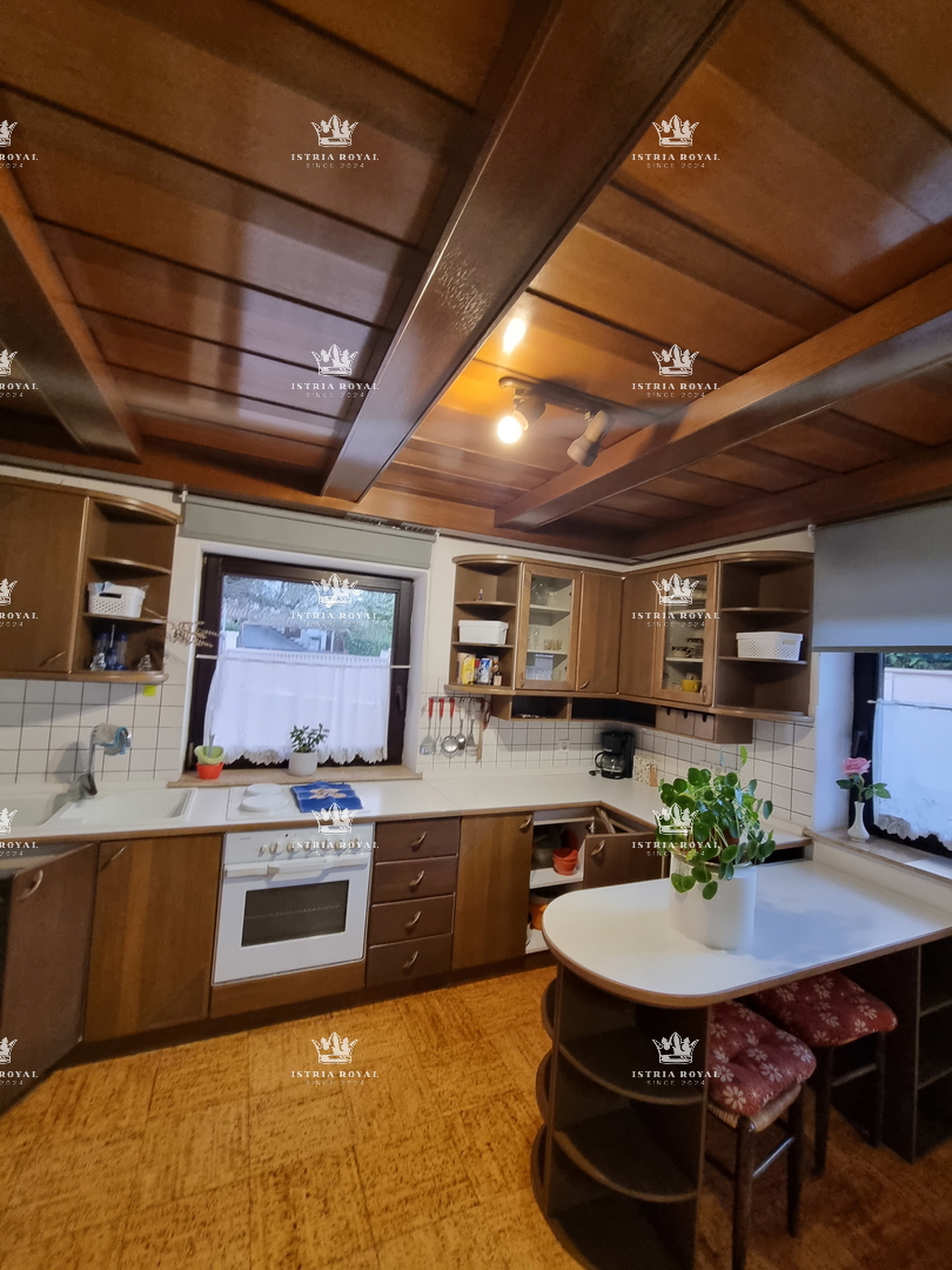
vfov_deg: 106.2
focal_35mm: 13
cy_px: 635
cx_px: 476
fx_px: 477
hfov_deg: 89.9
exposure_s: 1/33
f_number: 2.2
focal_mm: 2.2
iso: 320
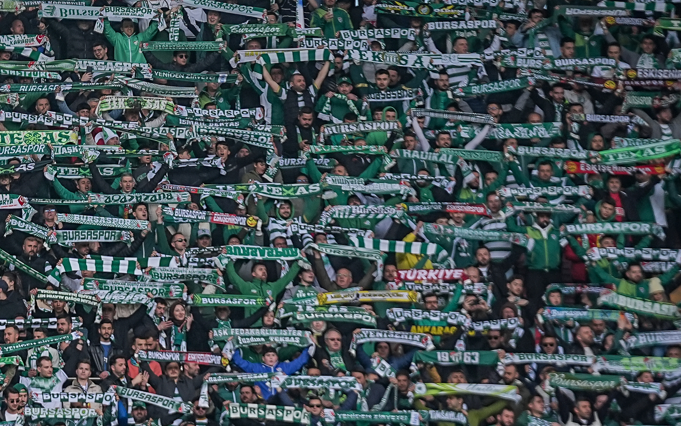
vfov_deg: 2.7
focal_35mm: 482
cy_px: 256
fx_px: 8946
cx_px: -49
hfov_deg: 4.4
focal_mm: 184
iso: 640
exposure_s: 1/2000
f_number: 3.5
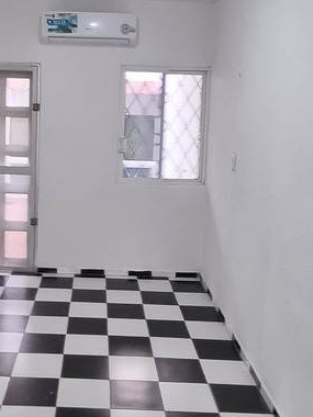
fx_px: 494
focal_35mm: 41
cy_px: 139
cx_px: 93
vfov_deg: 45.1
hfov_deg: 34.7
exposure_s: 1/60
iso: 400
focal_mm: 2.2
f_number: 2.2
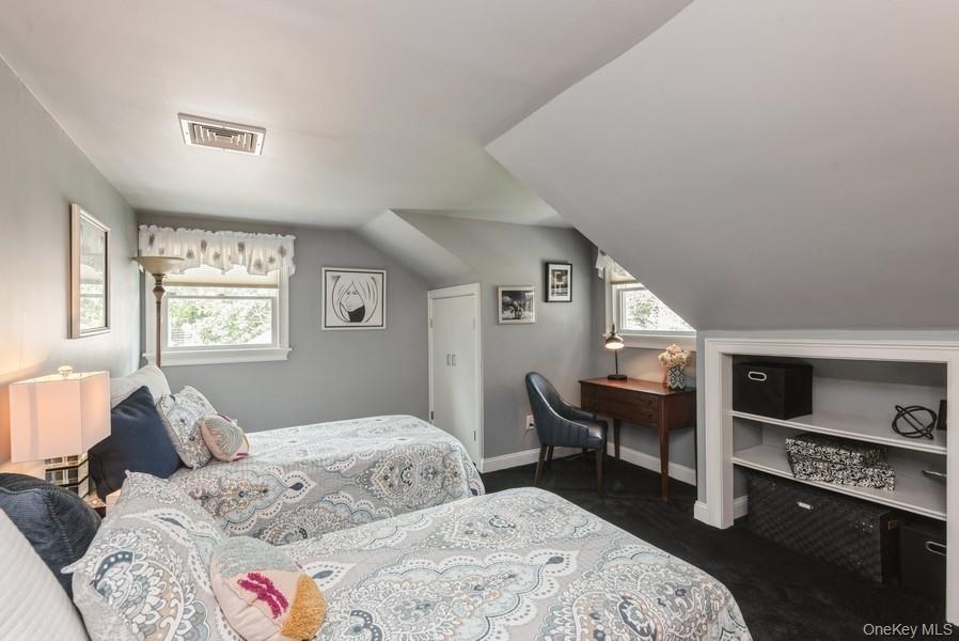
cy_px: 320
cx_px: 480
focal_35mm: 16
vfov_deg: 73.8
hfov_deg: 96.7
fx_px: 426
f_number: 9
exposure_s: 1/4
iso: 200
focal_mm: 16
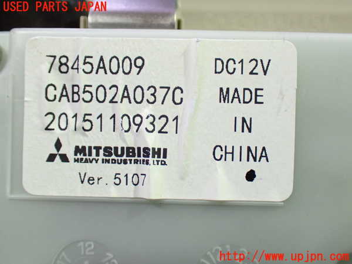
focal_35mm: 41
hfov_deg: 45.8
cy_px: 132
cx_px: 176
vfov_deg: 35.1
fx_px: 417
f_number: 2.8
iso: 800
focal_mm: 7.31
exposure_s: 1/40
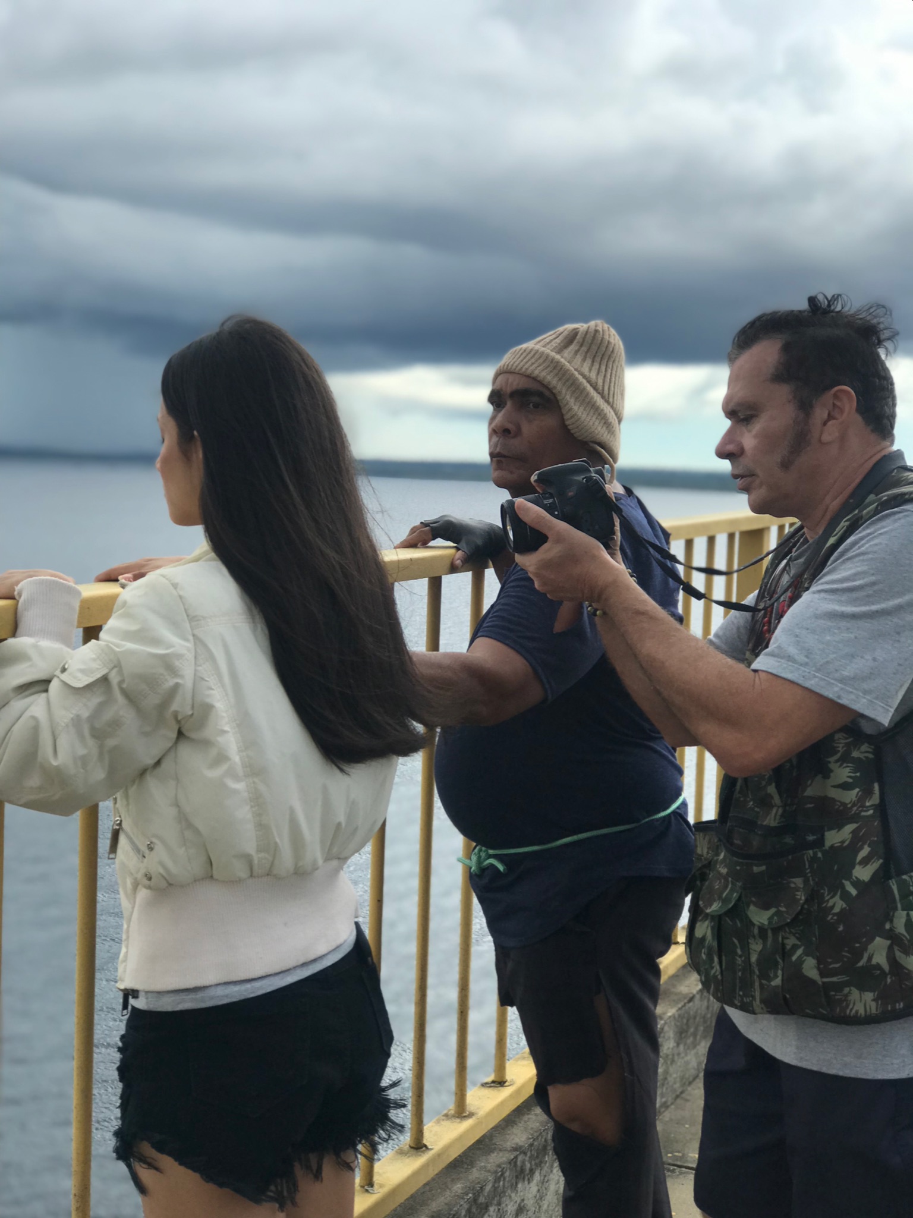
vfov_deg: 33.8
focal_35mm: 57
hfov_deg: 25.7
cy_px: 609
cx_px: 456
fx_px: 2005
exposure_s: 1/282
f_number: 2.8
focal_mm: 6.6
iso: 20
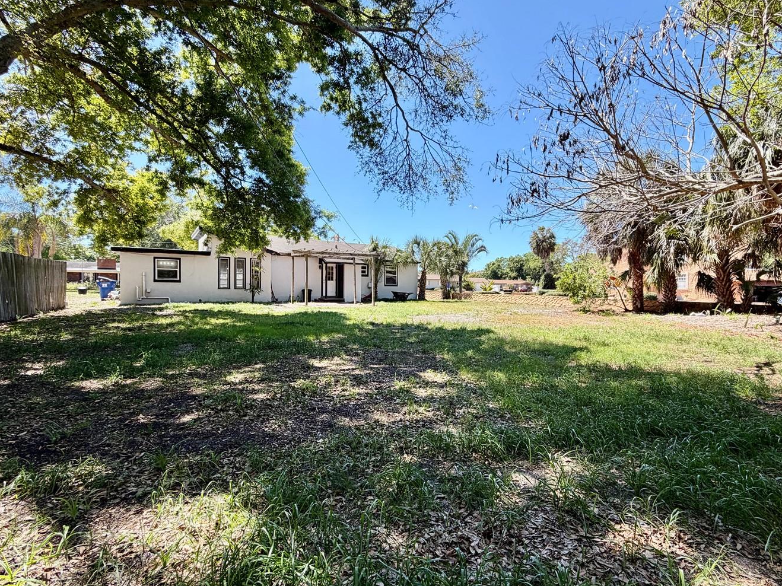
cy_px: 296
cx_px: 425
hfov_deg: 90.8
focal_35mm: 17
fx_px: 384
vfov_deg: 74.7
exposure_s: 1/502
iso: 50
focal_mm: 2.22
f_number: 2.2
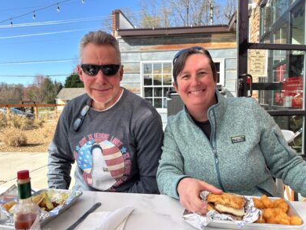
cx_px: 154
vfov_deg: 51.3
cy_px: 114
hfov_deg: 65.3
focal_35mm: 27
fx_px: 239
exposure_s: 1/1178
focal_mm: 5.96
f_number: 1.6
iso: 50
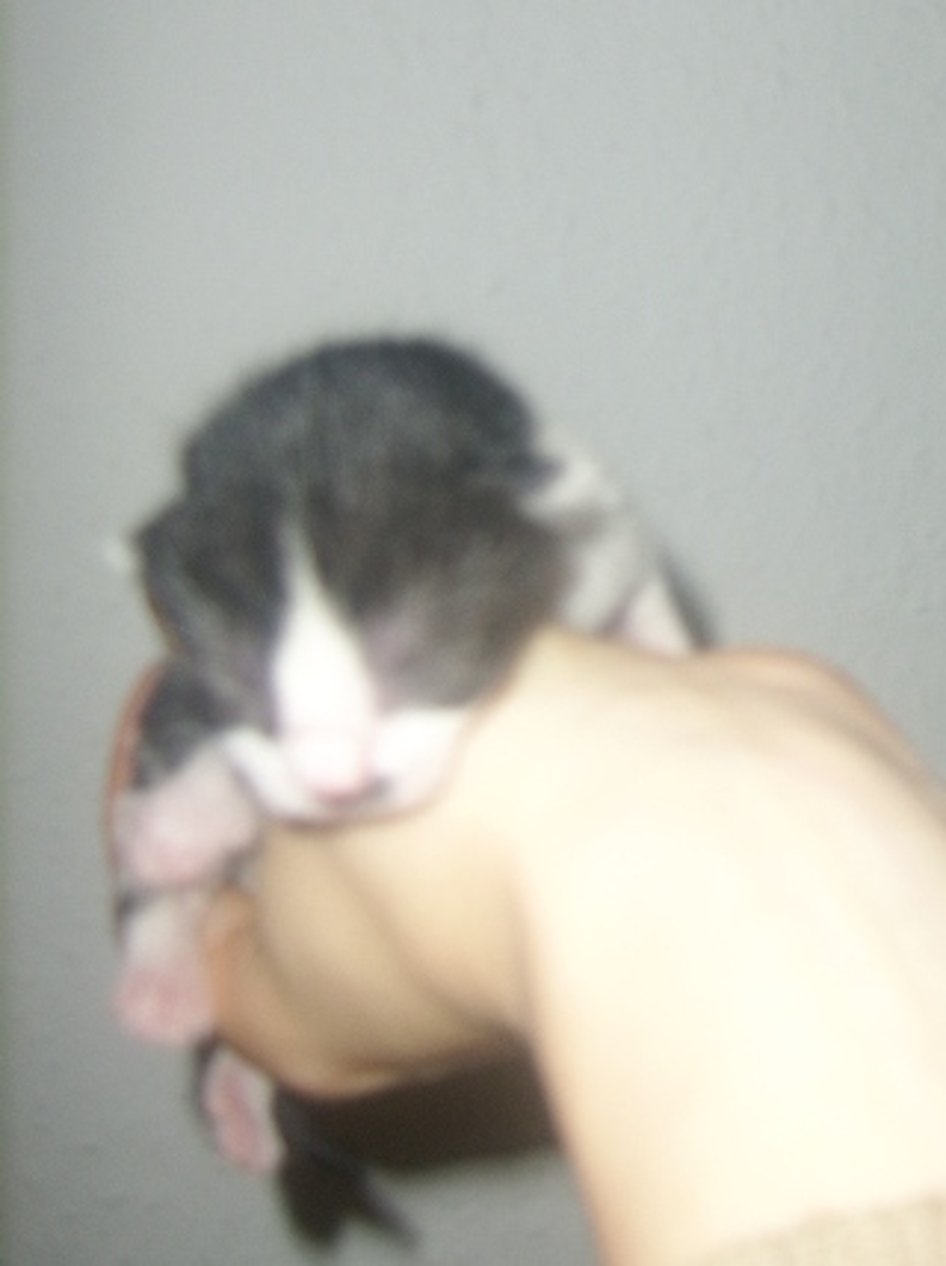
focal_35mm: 35
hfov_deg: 40.6
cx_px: 473
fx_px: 1278
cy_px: 633
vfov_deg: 52.7
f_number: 2.8
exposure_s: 1/30
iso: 100
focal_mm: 5.95
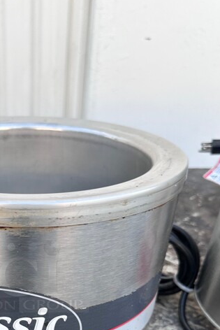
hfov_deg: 29.6
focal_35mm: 43
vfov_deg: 42.8
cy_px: 276
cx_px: 11
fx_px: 394
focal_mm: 6.86
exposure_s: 1/170
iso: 64
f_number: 1.78
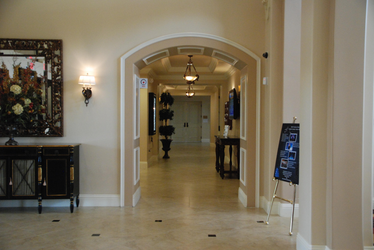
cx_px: 187
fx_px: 421
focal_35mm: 40
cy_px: 125
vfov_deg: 33.1
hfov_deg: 47.9
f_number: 4
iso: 1600
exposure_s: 1/30
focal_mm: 27
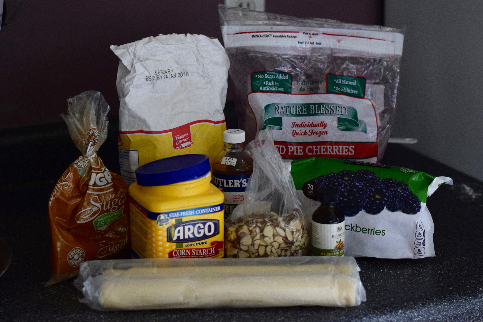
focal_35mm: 76
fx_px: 1020
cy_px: 162
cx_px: 244
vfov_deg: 17.9
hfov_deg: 26.7
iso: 1100
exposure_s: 1/60
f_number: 1.8
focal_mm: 50
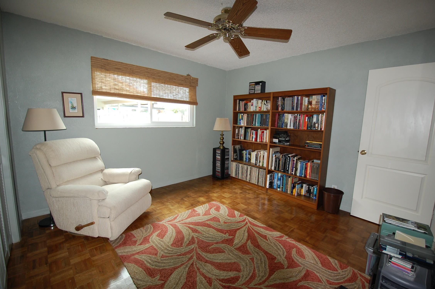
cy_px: 144
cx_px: 218
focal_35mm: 15
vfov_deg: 77.1
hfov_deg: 100.5
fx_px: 181
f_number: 3.5
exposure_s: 1/60
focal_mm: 10
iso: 400
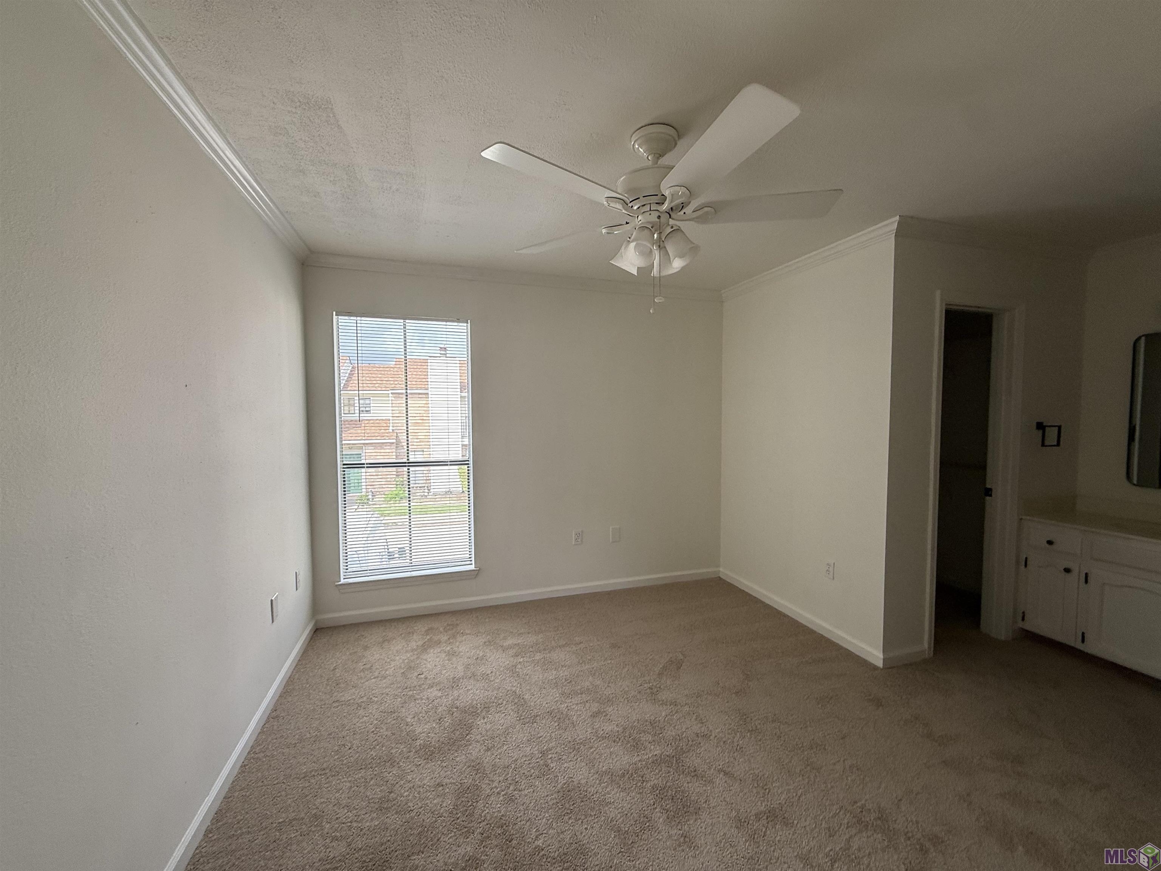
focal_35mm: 14
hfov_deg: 102.1
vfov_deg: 85.7
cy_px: 436
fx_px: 470
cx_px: 580
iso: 64
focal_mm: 2.22
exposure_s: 1/220
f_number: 2.2
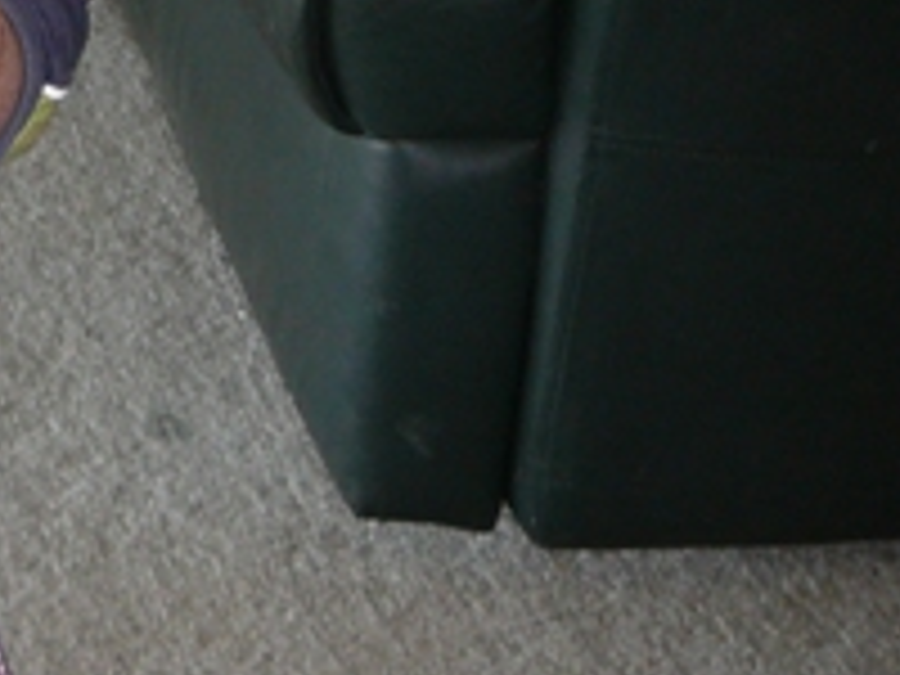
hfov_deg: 16.6
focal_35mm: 112
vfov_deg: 12.7
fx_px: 2912
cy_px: -230
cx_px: -266
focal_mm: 5.2
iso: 100
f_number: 2.8
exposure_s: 1/30
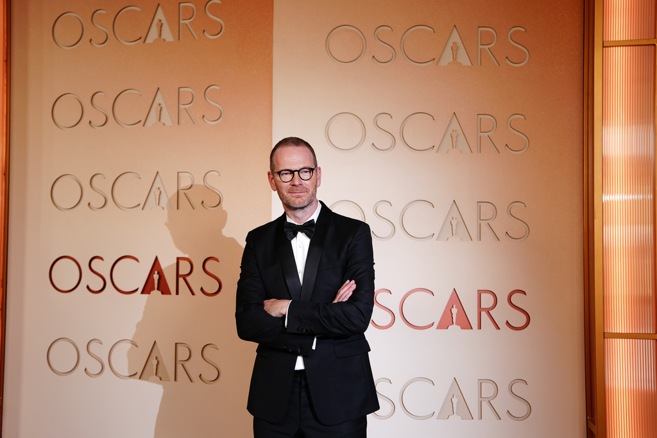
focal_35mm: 42
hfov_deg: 46.4
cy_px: 219
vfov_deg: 31.9
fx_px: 767
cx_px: 328
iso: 200
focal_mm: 42
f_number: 2.8
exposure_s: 1/320
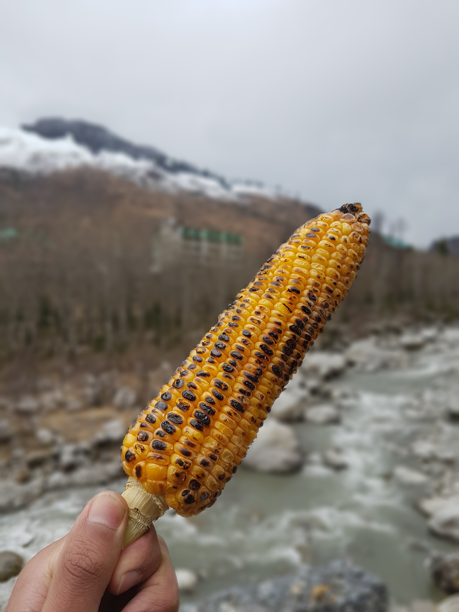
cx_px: 230
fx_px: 460
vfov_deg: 67.3
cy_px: 306
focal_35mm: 26
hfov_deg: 53.1
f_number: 1.7
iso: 40
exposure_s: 1/752
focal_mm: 4.2
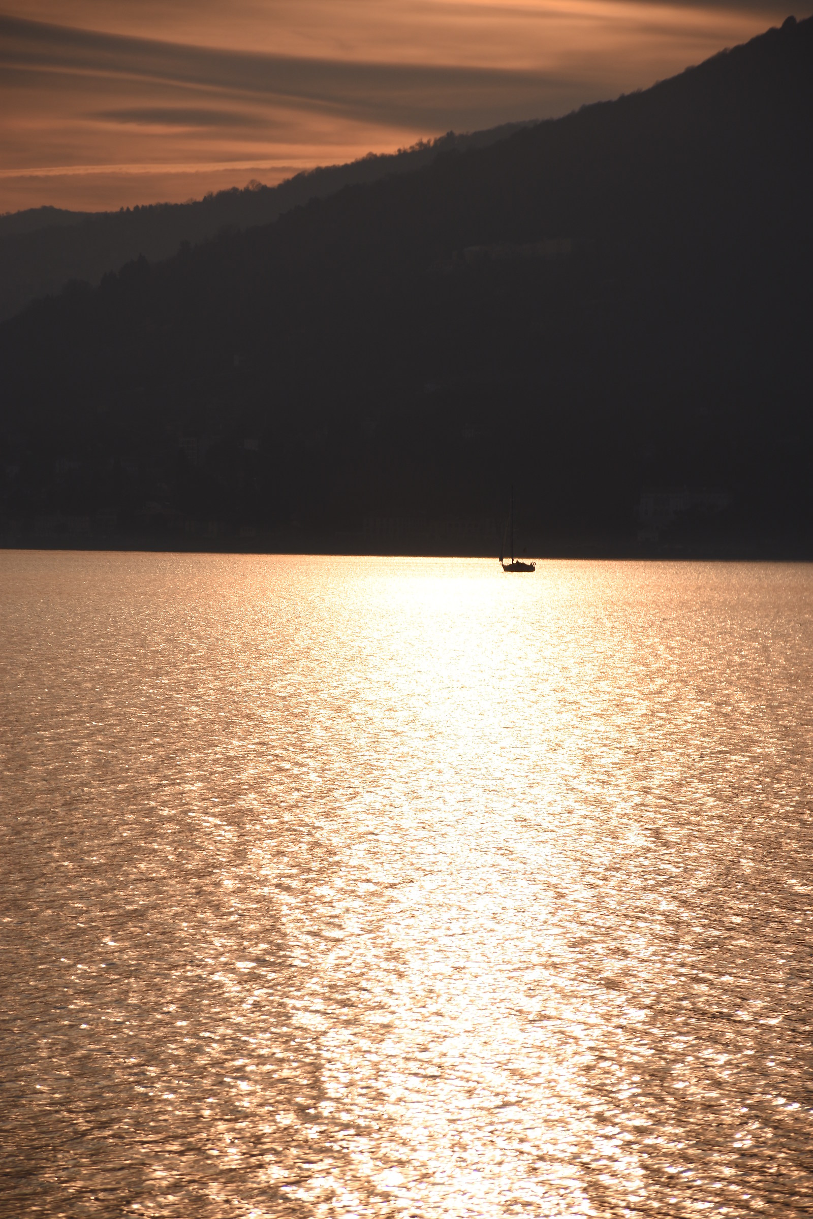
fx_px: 7113
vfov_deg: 9.8
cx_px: 406
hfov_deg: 6.5
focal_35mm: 210
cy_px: 610
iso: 100
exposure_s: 1/800
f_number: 8
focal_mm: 140
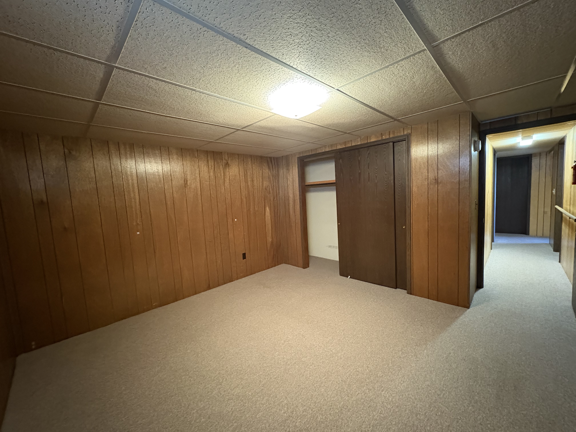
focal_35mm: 14
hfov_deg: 102.1
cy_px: 216
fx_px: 233
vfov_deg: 85.7
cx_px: 288
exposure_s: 1/30
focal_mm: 2.22
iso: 1000
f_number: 2.2
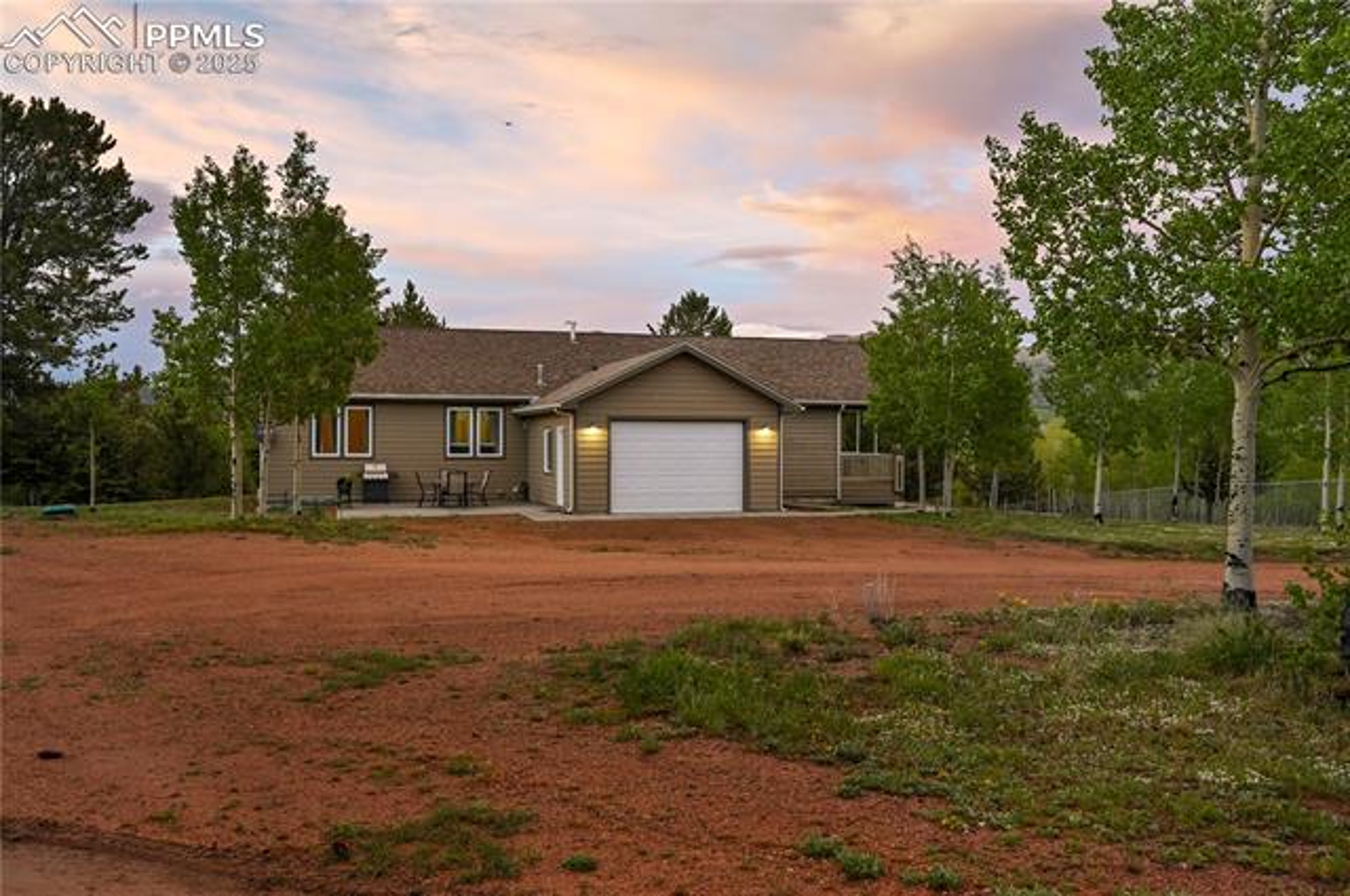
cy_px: 448
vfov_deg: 43.5
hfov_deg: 62.0
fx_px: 1124
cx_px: 675
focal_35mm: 30
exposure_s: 1/15
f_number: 8
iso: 400
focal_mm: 30
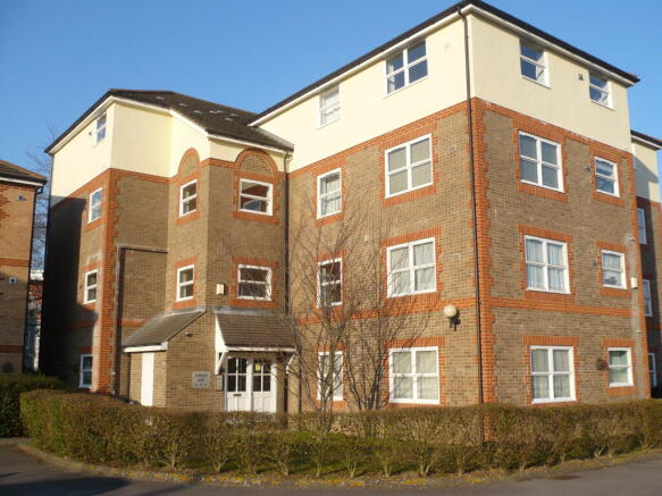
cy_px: 248
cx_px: 331
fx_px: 669
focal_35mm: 35
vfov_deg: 40.7
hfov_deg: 52.6
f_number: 8
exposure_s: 1/125
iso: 100
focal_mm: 5.8
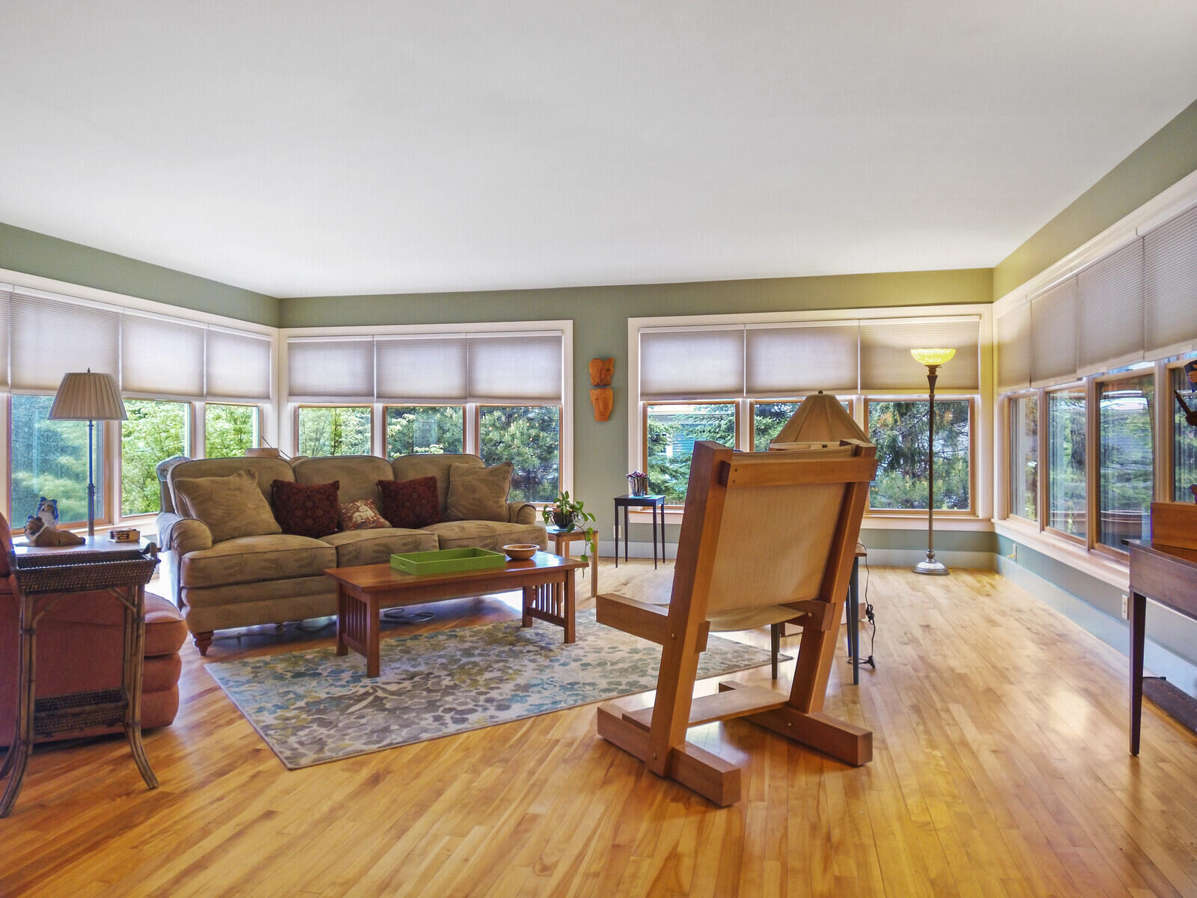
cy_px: 449
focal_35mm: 22
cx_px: 598
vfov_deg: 61.1
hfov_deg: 76.4
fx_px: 761
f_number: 2.8
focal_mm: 4.1
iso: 200
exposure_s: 1/80
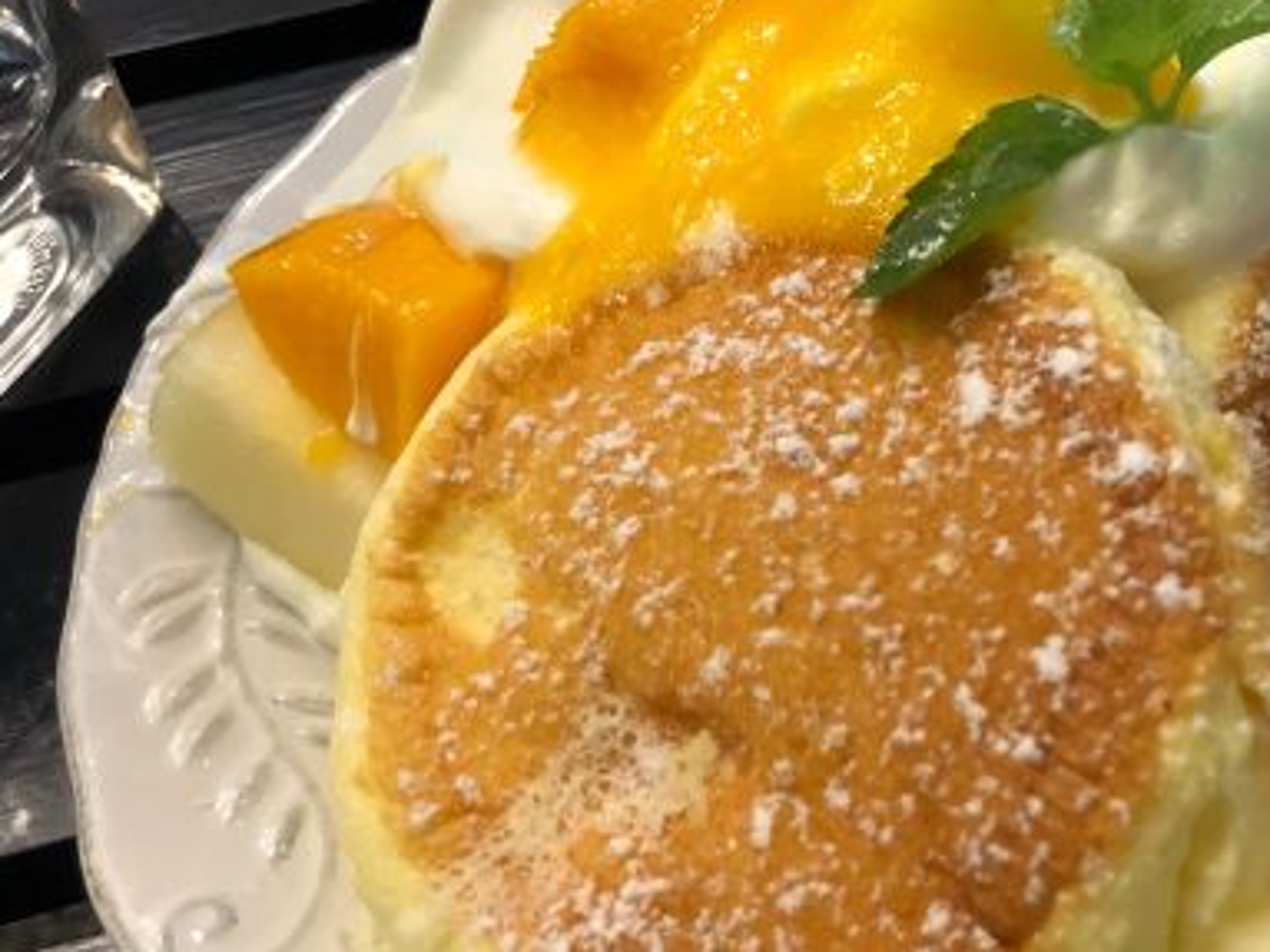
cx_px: 1028
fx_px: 1944
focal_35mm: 53
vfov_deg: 27.5
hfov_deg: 35.0
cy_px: 559
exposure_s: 1/17
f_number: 1.8
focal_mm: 3.99
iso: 80
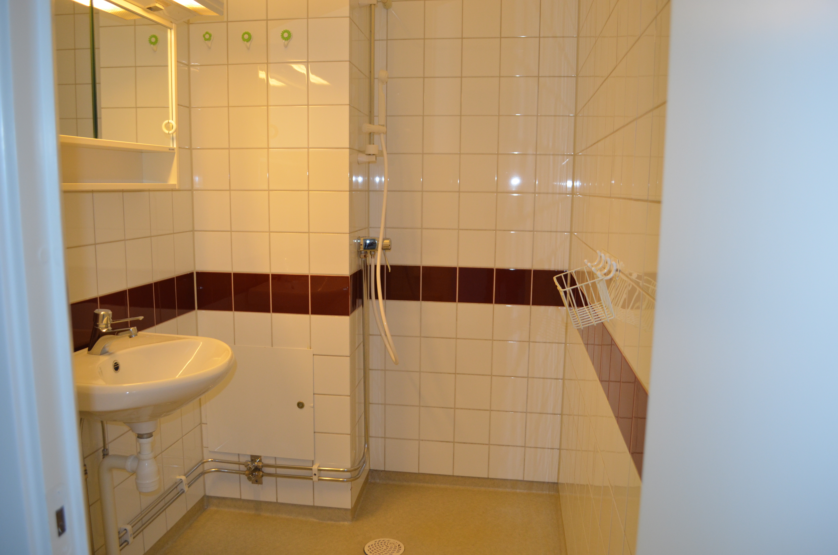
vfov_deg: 47.7
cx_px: 419
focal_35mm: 27
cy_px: 278
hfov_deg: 67.5
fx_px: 627
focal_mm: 18
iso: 640
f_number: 3.5
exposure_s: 1/60
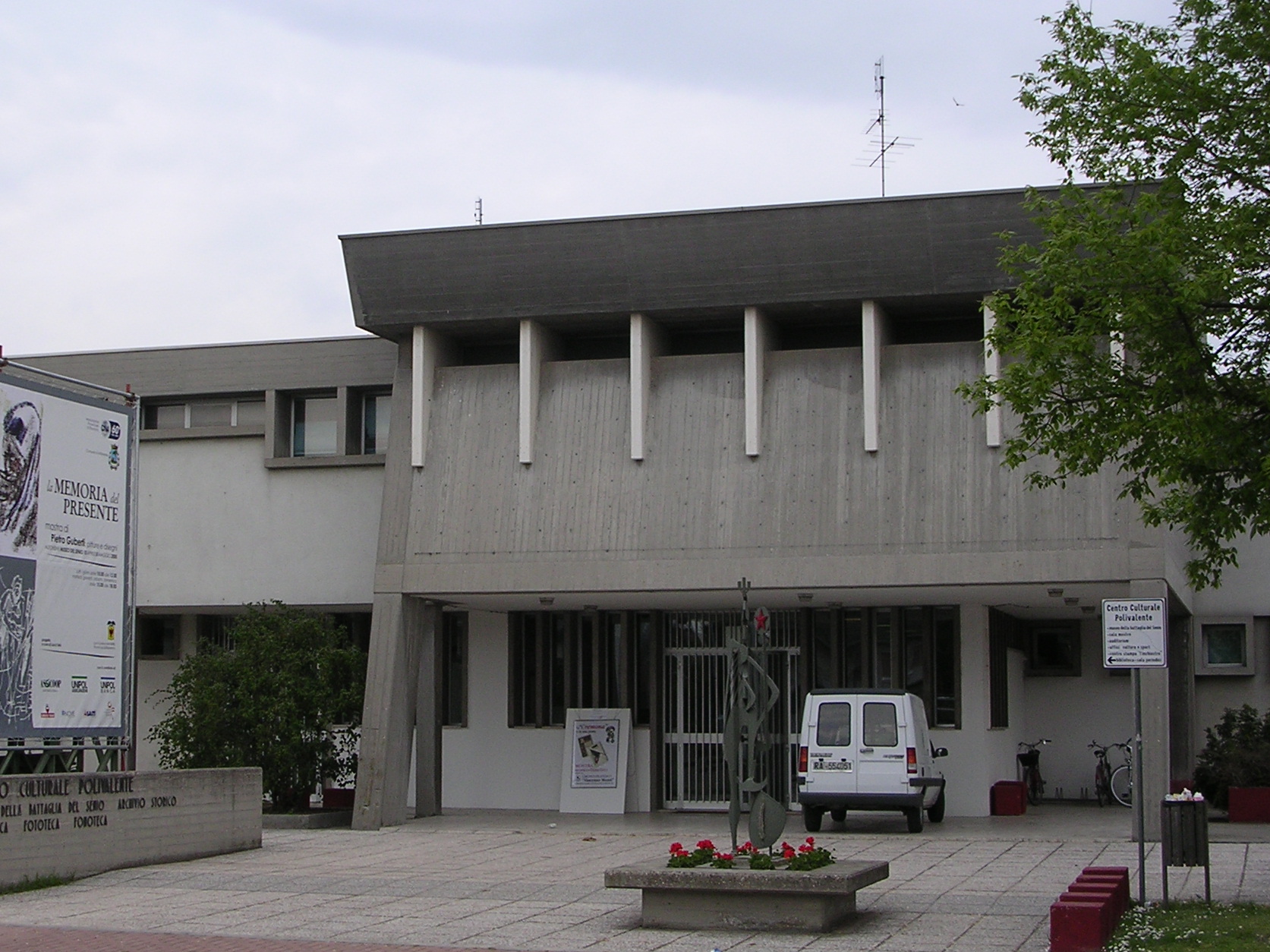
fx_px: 2201
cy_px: 449
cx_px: 534
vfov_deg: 24.4
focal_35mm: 60
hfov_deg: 32.1
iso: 100
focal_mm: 7.5
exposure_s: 1/511
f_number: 3.1
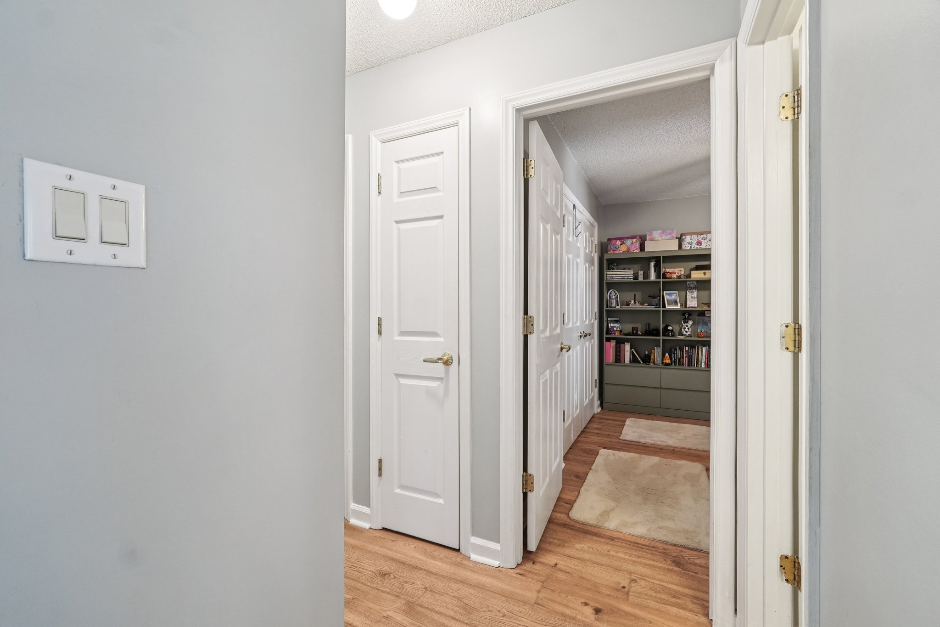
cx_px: 470
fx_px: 392
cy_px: 314
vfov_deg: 77.3
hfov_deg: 100.4
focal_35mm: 15
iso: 400
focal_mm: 10
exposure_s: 1/8
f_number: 8
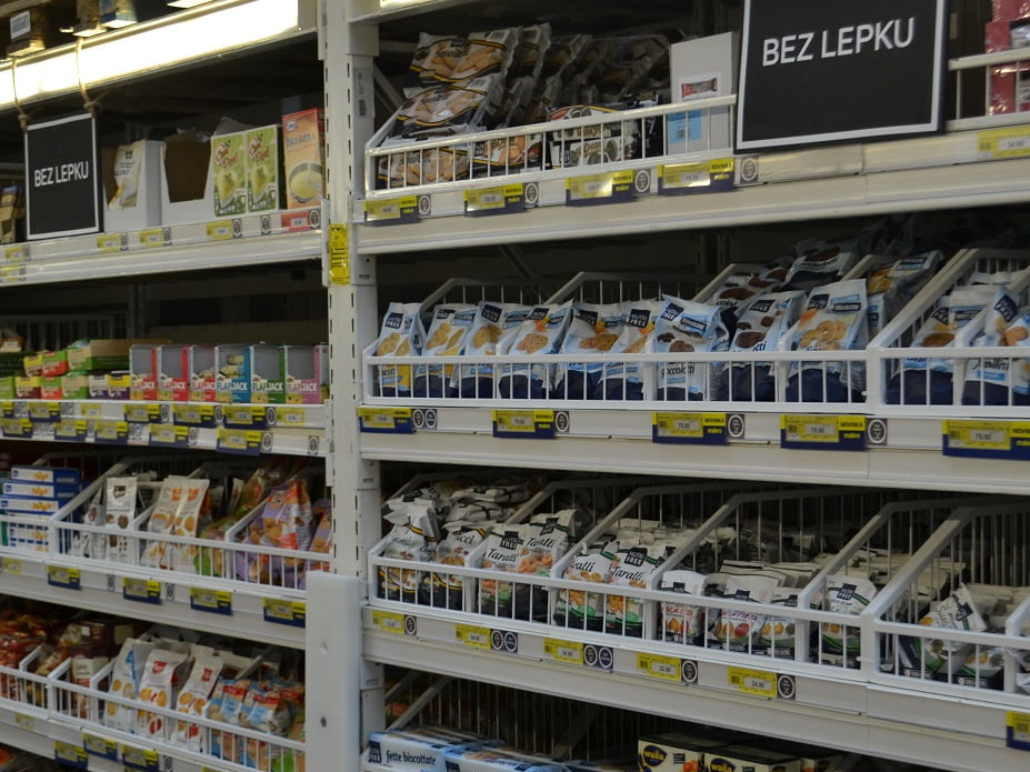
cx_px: 433
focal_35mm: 70
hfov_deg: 27.7
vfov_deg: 21.0
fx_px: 2083
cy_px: 447
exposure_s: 1/100
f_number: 5
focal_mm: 30
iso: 400
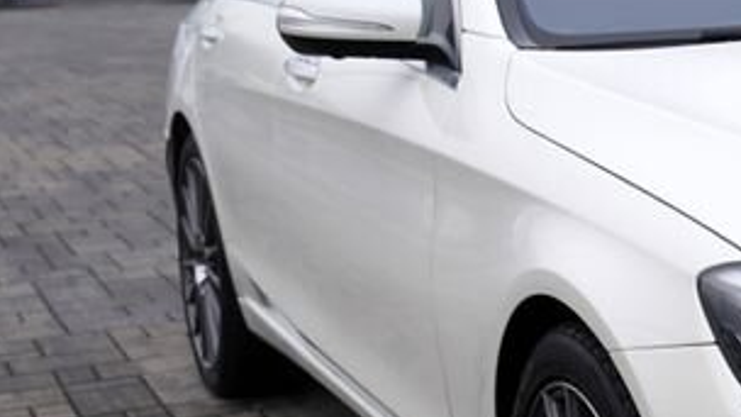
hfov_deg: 18.5
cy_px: 233
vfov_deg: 11.4
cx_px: 1004
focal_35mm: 106
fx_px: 2083
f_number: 5.6
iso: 100
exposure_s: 1/125
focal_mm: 30
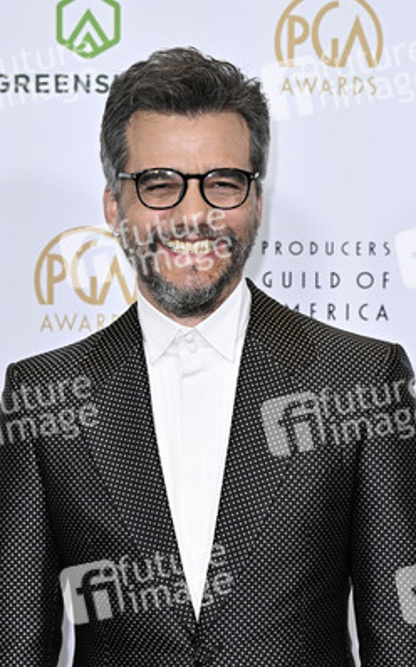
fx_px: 2250
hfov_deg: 10.6
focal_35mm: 124
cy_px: 333
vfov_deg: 16.8
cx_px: 195
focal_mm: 81
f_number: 5.6
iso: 2000
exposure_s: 1/320
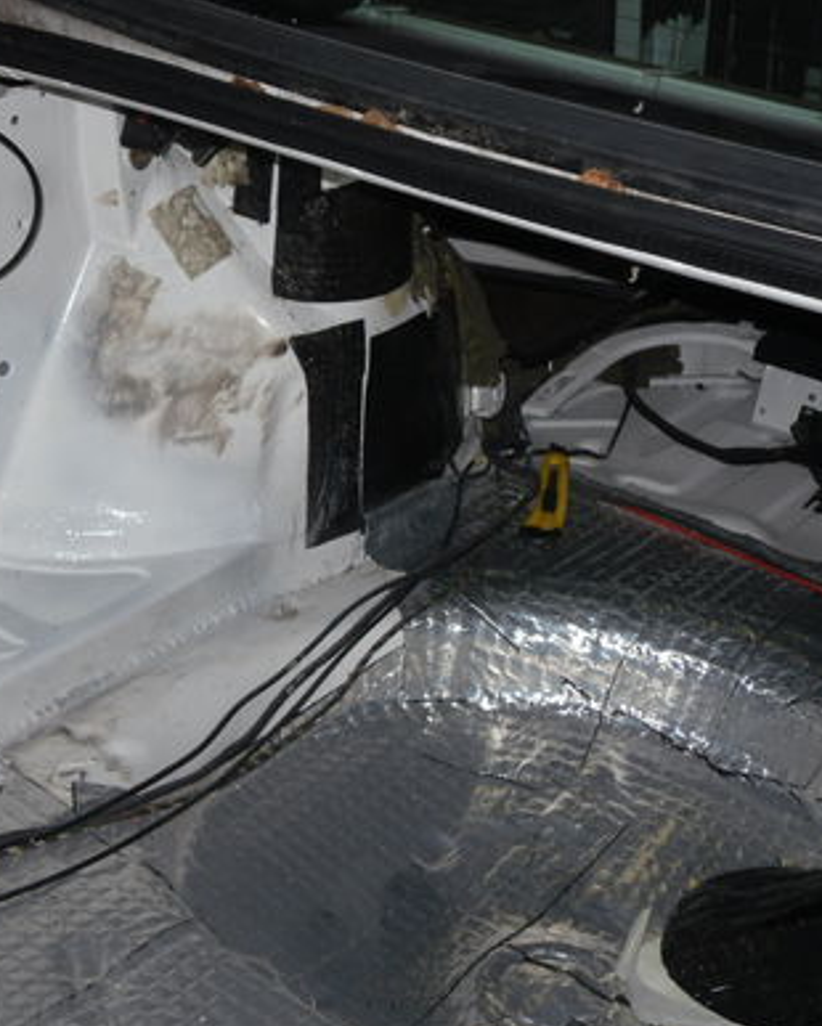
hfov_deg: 21.4
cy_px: 506
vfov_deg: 26.8
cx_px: 215
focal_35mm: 71
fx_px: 2157
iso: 80
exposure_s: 1/51
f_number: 3.8
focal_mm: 7.88
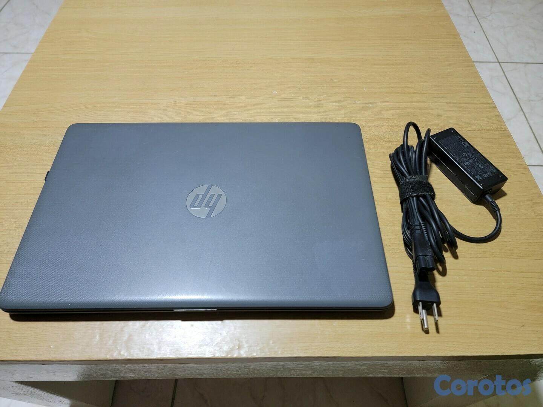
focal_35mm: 24
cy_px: 204
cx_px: 272
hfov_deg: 71.6
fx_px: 376
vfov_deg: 56.8
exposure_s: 1/40
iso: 500
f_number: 1.8
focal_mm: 6.7
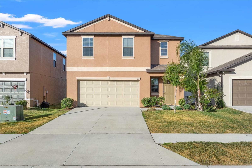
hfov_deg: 61.9
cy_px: 84
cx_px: 126
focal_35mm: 30
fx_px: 210
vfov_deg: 43.6
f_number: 8
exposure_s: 1/1600
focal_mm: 20
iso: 400
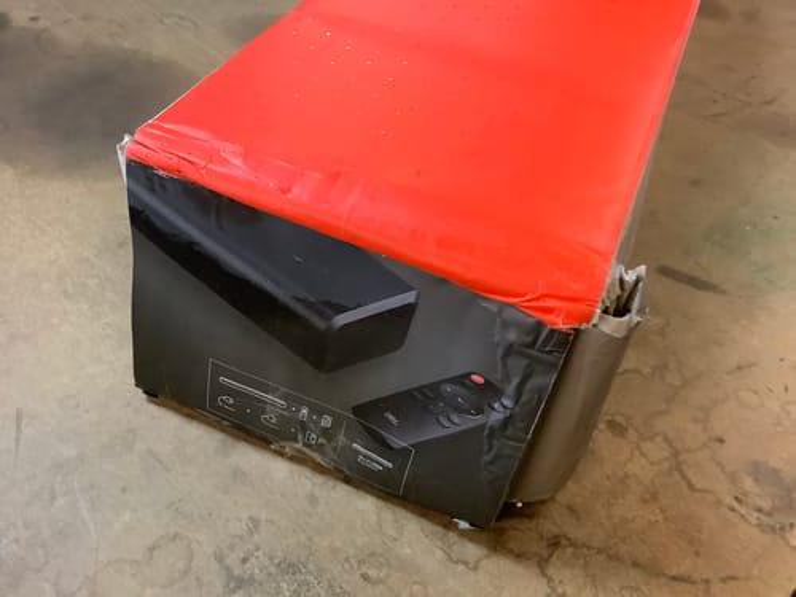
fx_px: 713
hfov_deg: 58.4
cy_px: 298
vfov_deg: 45.4
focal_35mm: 31
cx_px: 398
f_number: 2.4
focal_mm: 3.3
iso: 400
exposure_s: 1/33
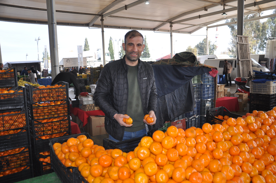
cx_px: 138
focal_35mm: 32
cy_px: 92
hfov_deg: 59.6
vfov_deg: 41.6
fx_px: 241
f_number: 3.8
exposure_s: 1/200
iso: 360
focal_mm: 21
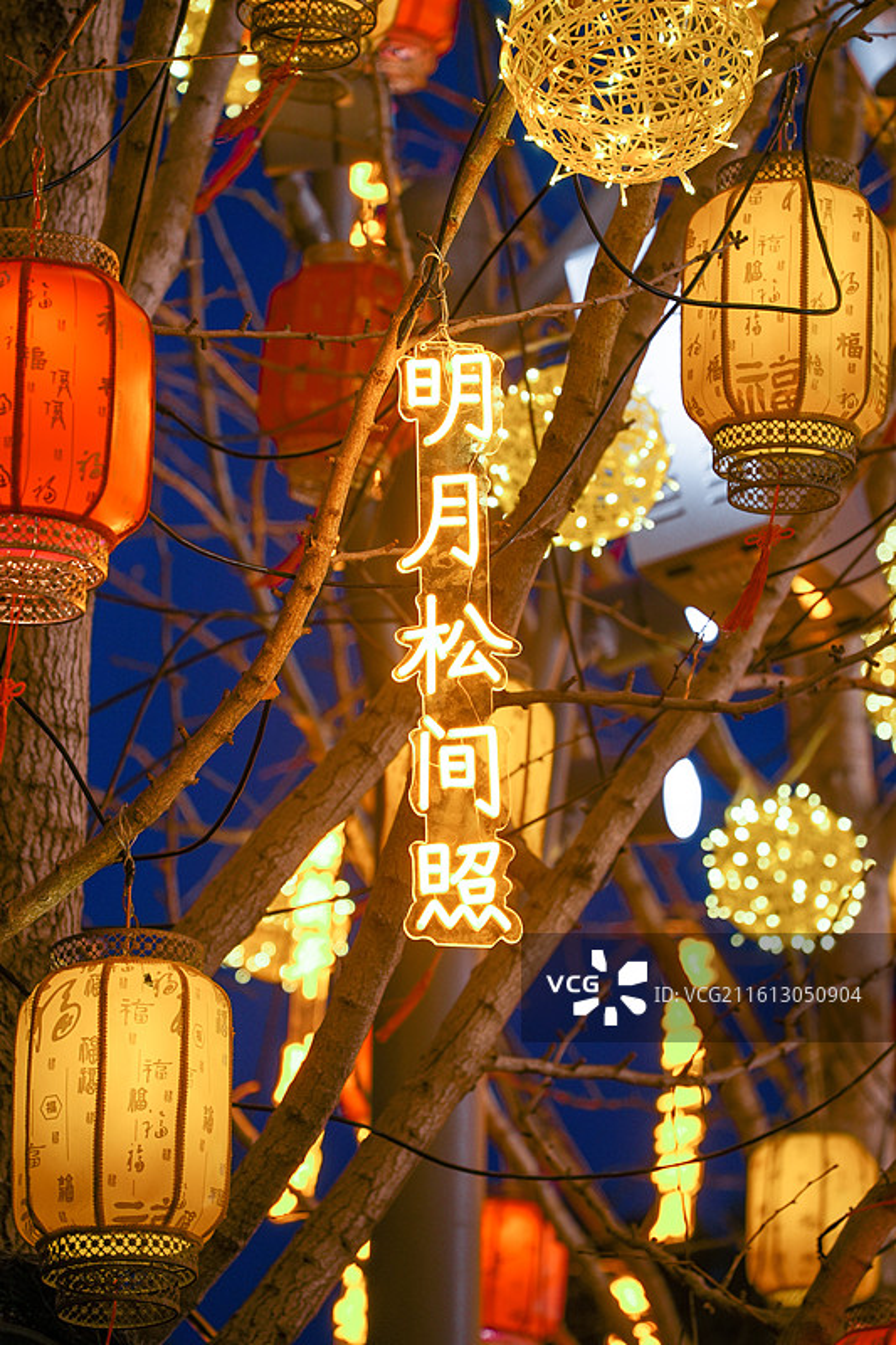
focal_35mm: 200
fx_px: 7469
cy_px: 672
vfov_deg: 10.3
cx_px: 448
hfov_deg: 6.9
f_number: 5.6
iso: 400
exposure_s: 1/50
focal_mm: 200
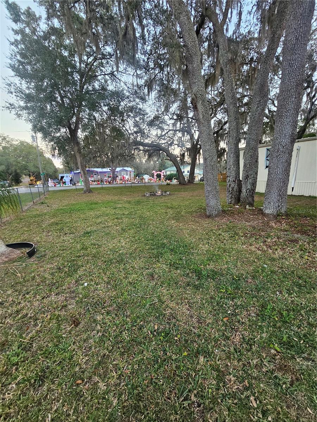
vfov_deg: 106.2
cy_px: 211
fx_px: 159
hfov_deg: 89.9
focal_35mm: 13
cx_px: 158
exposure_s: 1/78
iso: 320
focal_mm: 2.2
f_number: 2.2
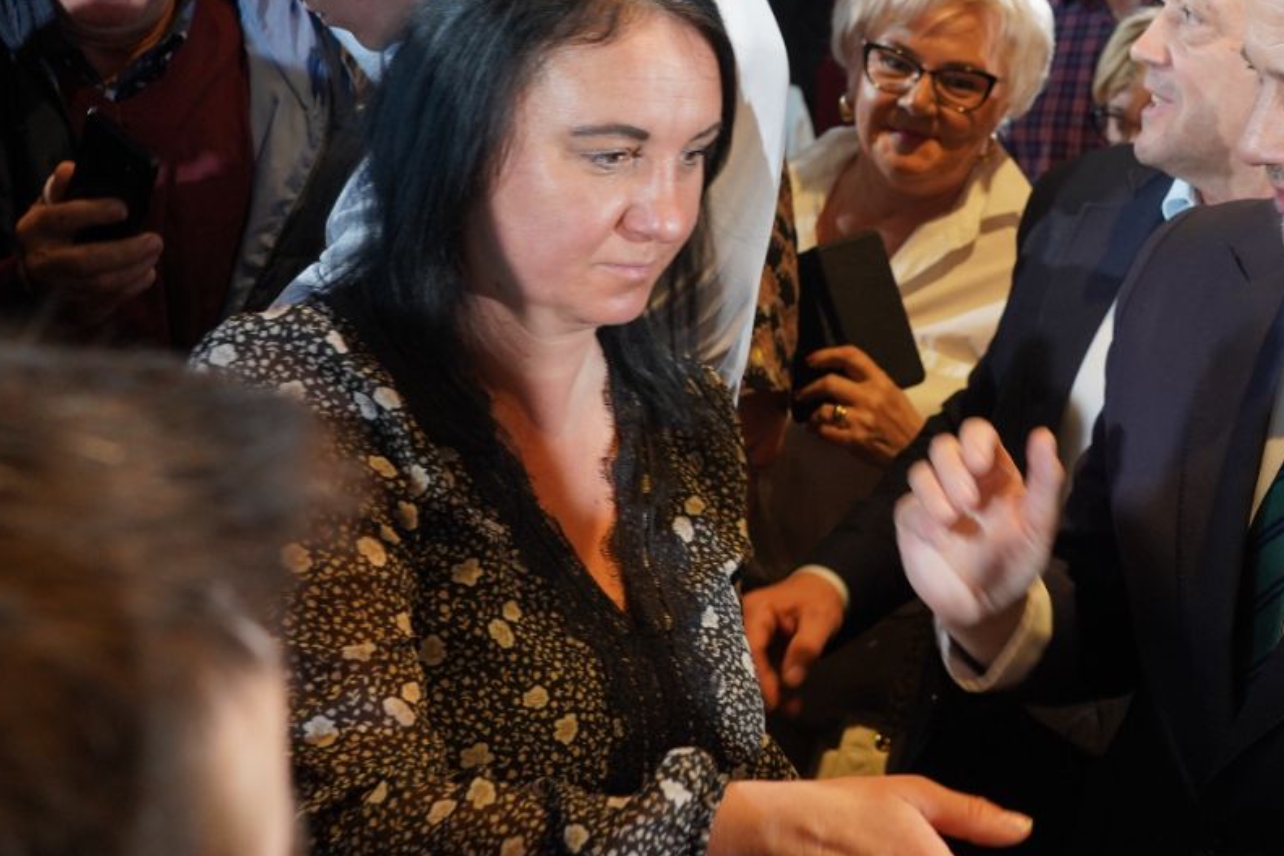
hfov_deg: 30.8
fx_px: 2282
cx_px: 984
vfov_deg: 21.1
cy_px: 241
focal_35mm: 64
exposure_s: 1/100
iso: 1250
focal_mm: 39
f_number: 5.6
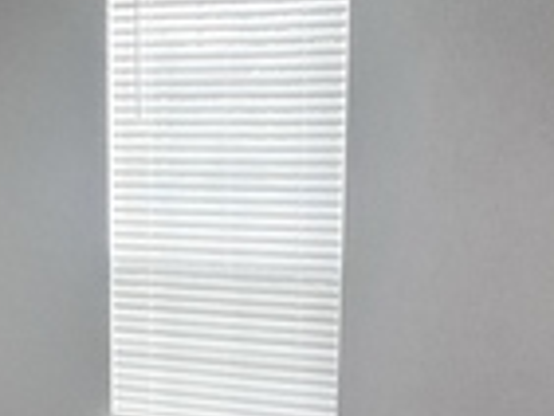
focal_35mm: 59
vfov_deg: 24.6
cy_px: 298
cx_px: 189
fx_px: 945
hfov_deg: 32.4
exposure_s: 1/120
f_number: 1.8
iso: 125
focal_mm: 1.57
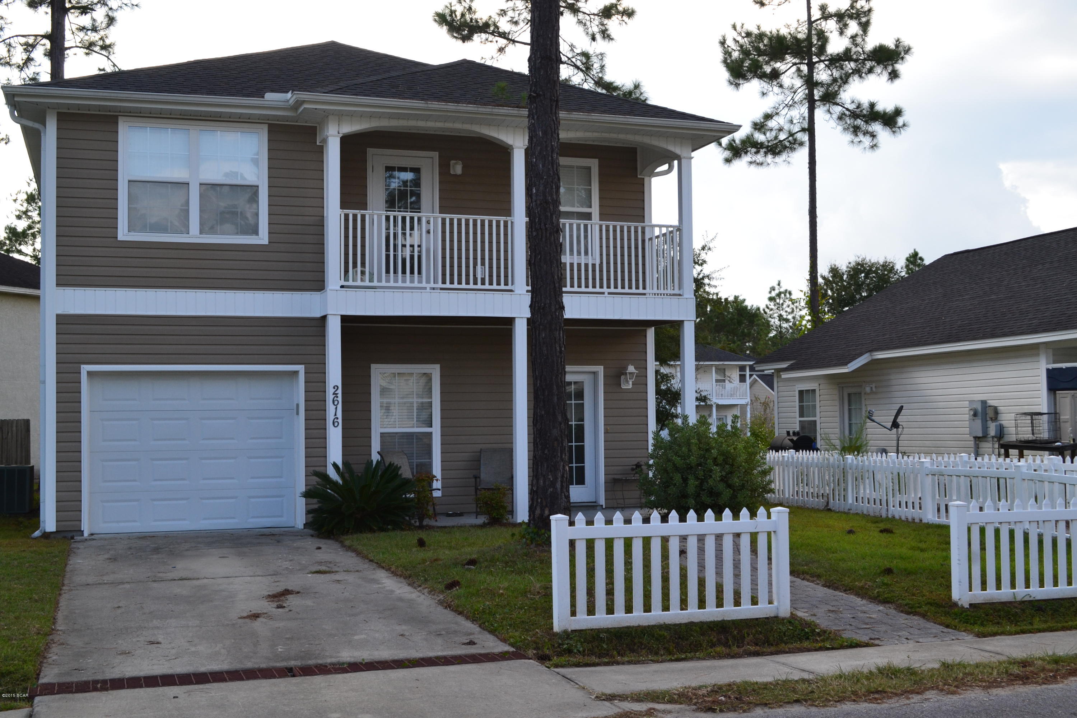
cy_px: 359
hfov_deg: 46.4
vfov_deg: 31.9
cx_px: 538
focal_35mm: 42
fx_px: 1256
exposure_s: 1/200
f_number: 10
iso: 400
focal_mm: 28
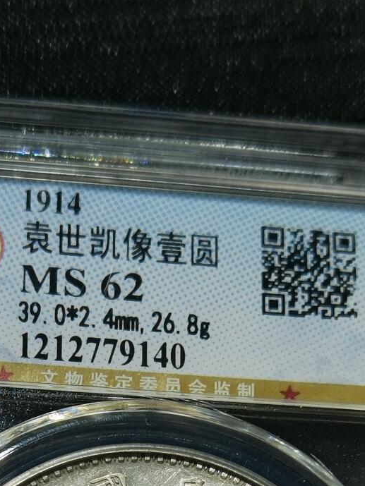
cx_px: 131
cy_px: 599
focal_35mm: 128
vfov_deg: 14.8
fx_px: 1799
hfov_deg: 11.6
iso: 50
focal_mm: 6.67
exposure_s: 1/100
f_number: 1.9
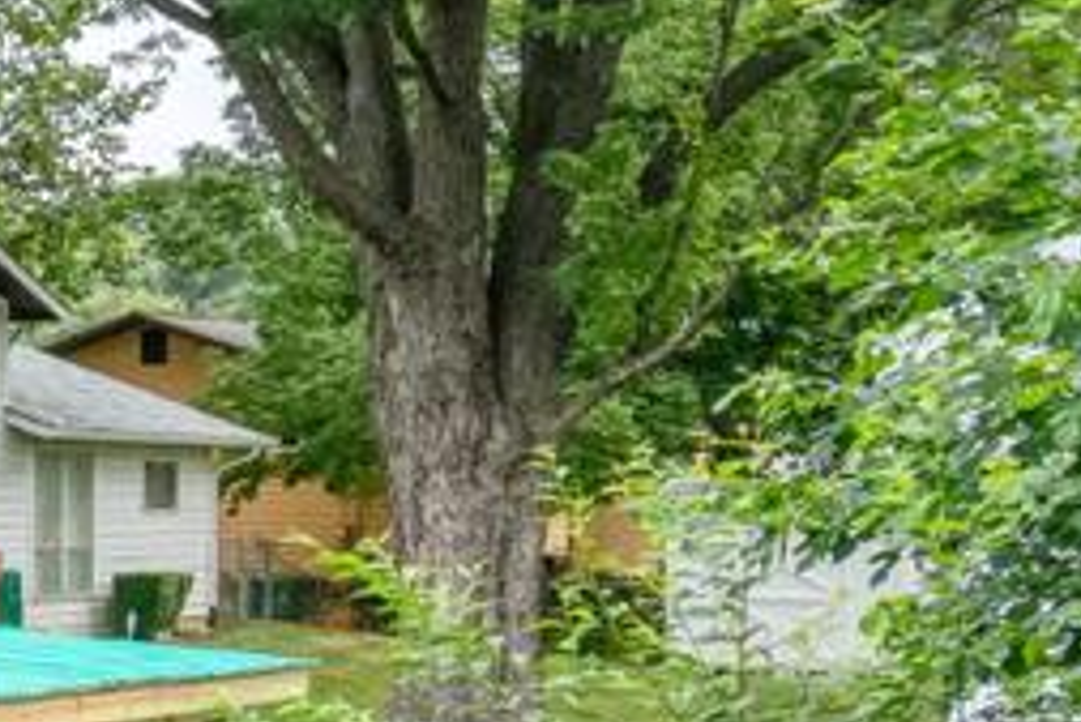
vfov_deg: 15.0
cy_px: 538
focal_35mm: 91
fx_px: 2734
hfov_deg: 16.4
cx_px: -1154
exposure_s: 1/1000
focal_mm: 16
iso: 1250
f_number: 8
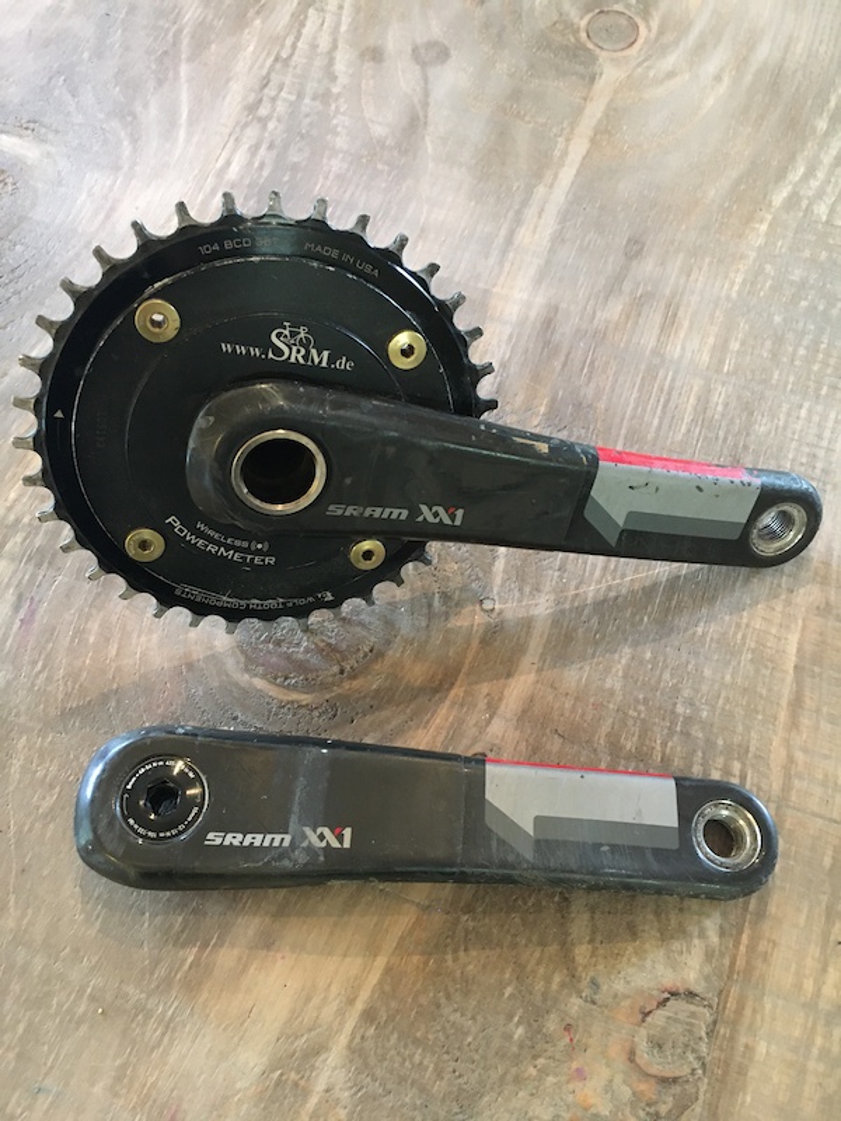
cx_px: 420
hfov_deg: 48.2
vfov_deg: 61.7
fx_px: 939
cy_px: 560
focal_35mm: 29
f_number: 2.2
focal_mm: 4.15
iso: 400
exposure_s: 1/15
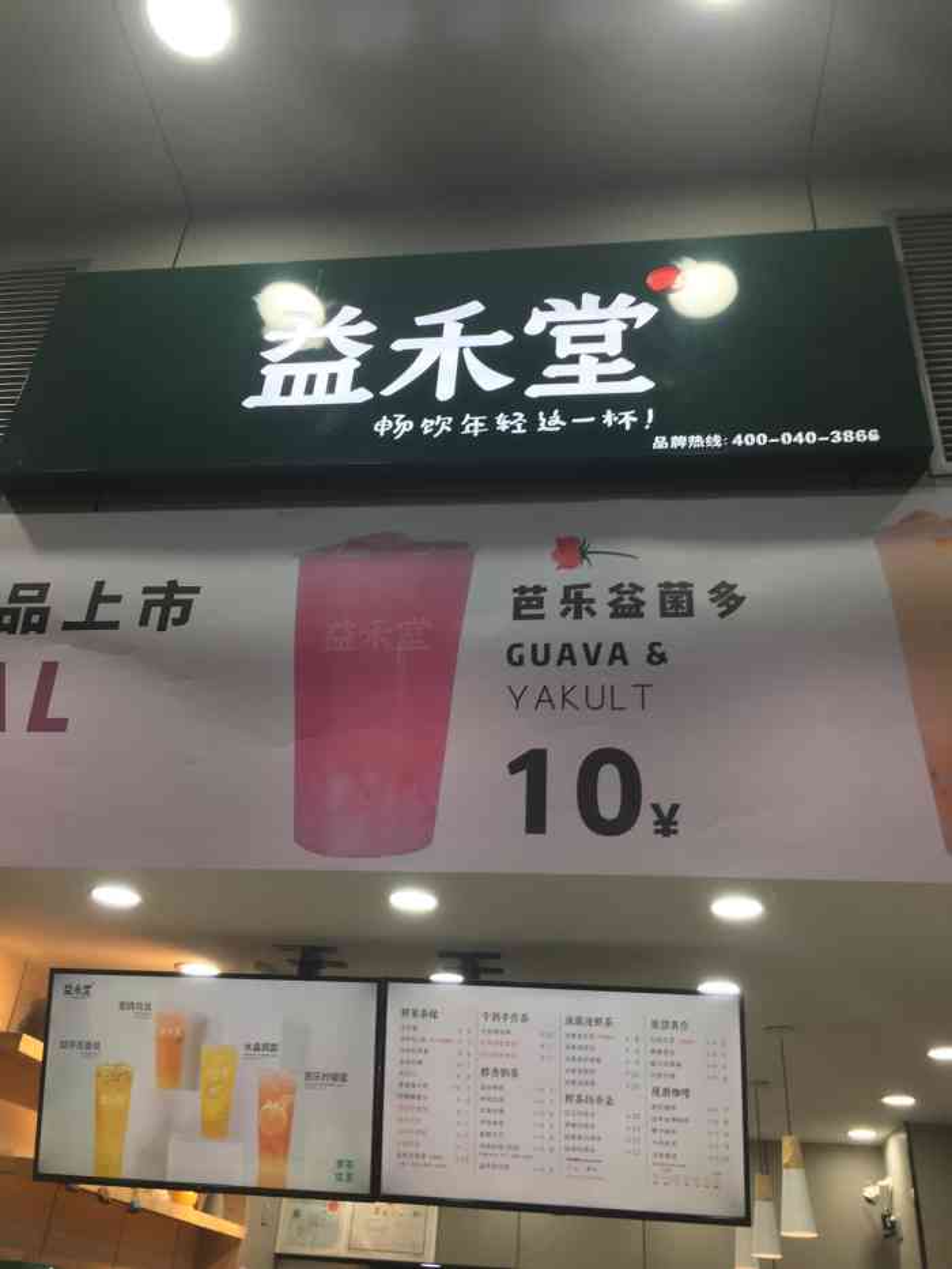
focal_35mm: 29
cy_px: 634
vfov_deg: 61.7
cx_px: 476
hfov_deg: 48.2
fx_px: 1063
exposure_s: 1/50
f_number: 2.2
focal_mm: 4.15
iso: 32
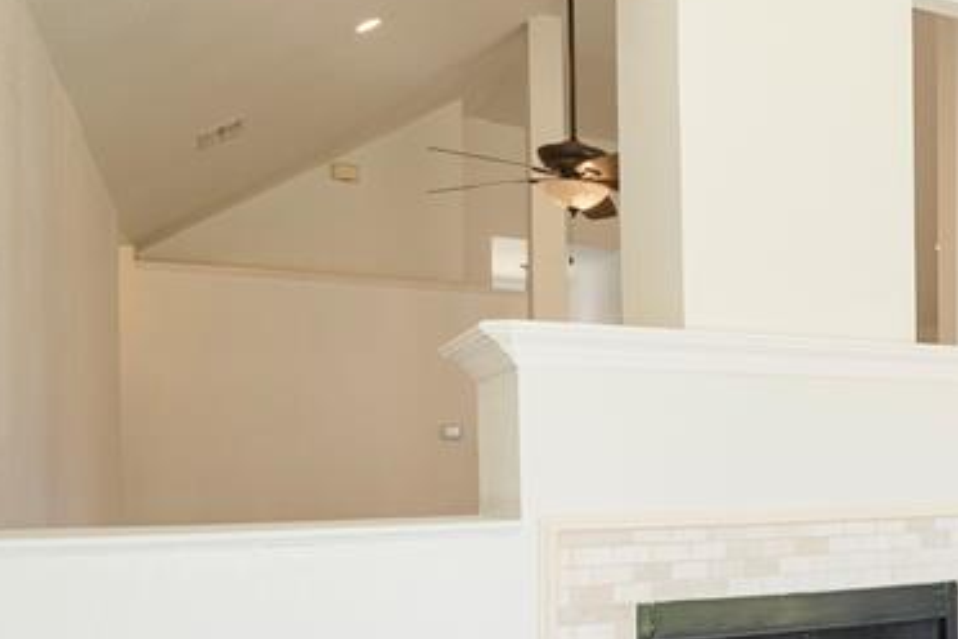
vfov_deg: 30.1
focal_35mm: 44
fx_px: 1171
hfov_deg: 37.3
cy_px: 470
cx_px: 1056
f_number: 7.1
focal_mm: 16
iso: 100
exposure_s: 1/10
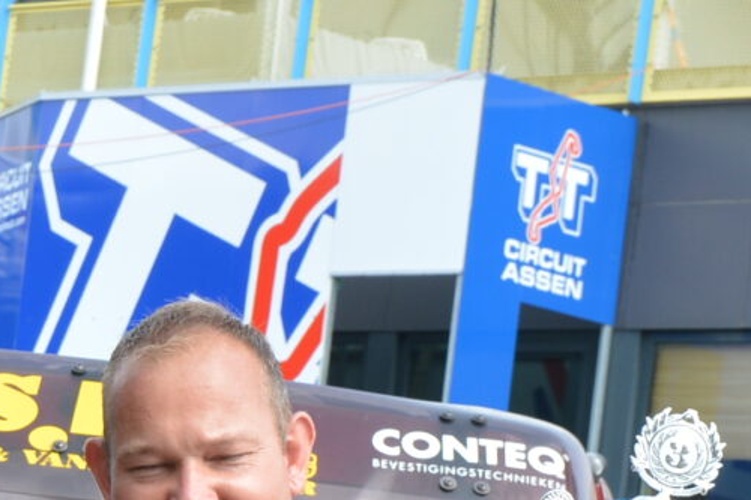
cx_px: -497
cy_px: 682
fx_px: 5130
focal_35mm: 246
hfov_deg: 8.1
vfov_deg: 5.5
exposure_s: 1/125
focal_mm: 32
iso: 160
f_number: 8
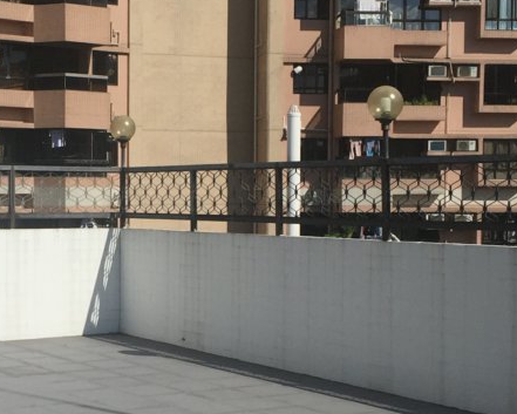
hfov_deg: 24.4
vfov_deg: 19.9
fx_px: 1178
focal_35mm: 77
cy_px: 247
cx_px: 109
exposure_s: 1/5650
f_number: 2.2
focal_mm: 4.15
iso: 32
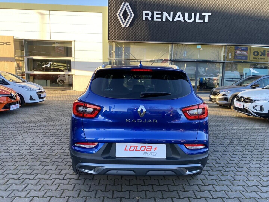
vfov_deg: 53.1
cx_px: 134
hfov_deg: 67.3
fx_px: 202
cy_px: 101
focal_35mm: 26
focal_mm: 4.25
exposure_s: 1/127
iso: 32
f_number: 1.8
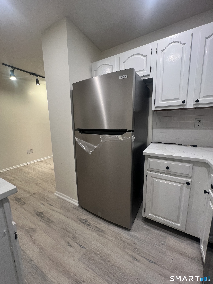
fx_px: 107
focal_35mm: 13
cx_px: 106
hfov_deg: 89.9
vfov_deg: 106.2
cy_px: 142
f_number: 1.8
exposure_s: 1/60
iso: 160
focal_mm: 1.57
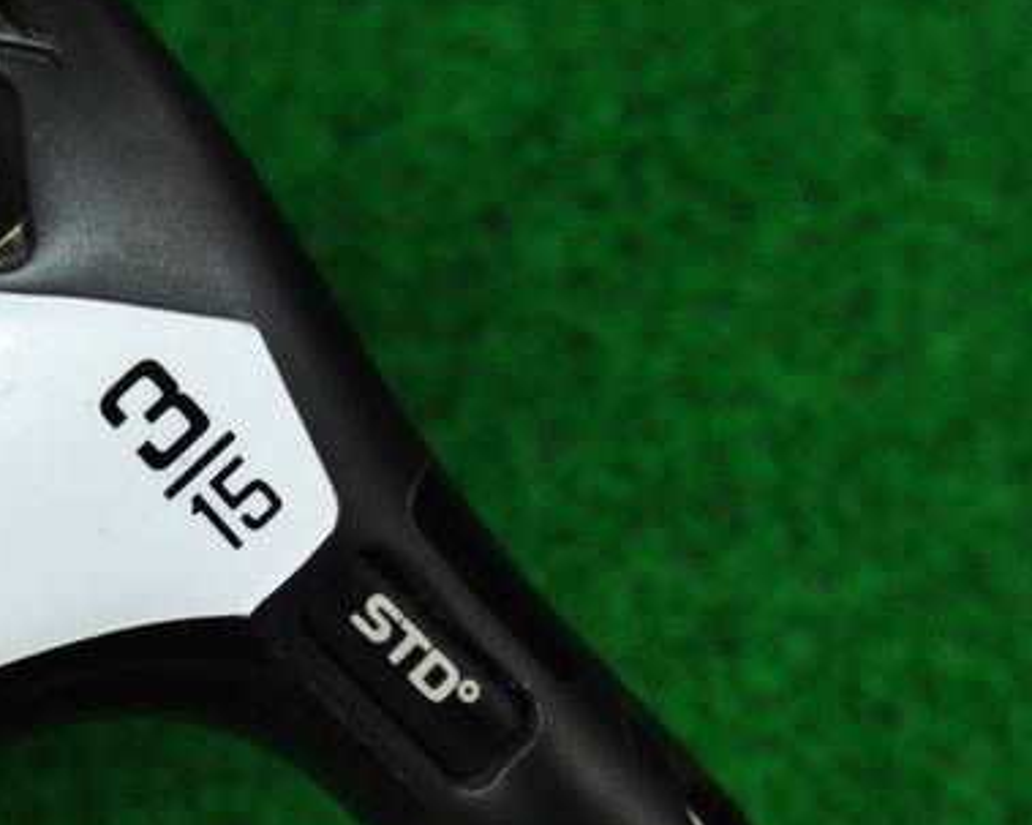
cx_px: 251
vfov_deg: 24.9
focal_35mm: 61
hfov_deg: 30.4
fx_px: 1863
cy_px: 550
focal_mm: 6.42
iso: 320
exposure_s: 1/80
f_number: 3.6
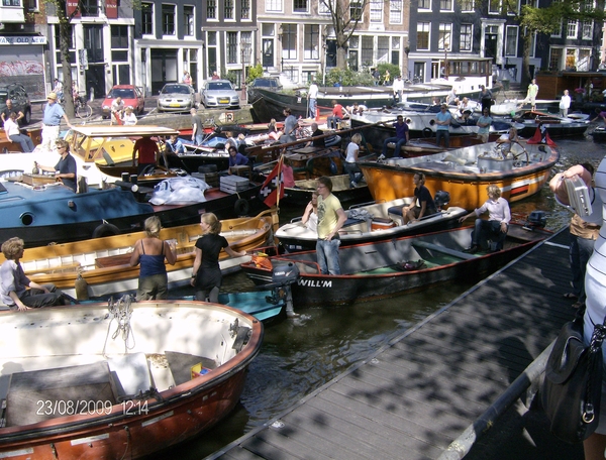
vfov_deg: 40.0
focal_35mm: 36
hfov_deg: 51.1
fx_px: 633
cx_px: 303
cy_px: 230
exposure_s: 1/375
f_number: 4.7
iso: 100
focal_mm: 6
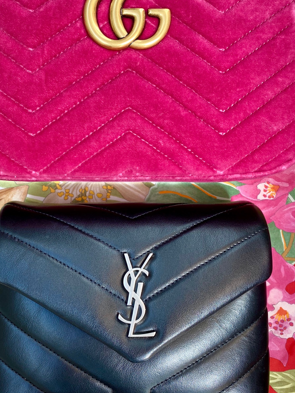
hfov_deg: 40.6
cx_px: 130
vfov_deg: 52.5
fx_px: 398
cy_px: 177
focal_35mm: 35
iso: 50
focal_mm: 4.25
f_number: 1.8
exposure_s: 1/122
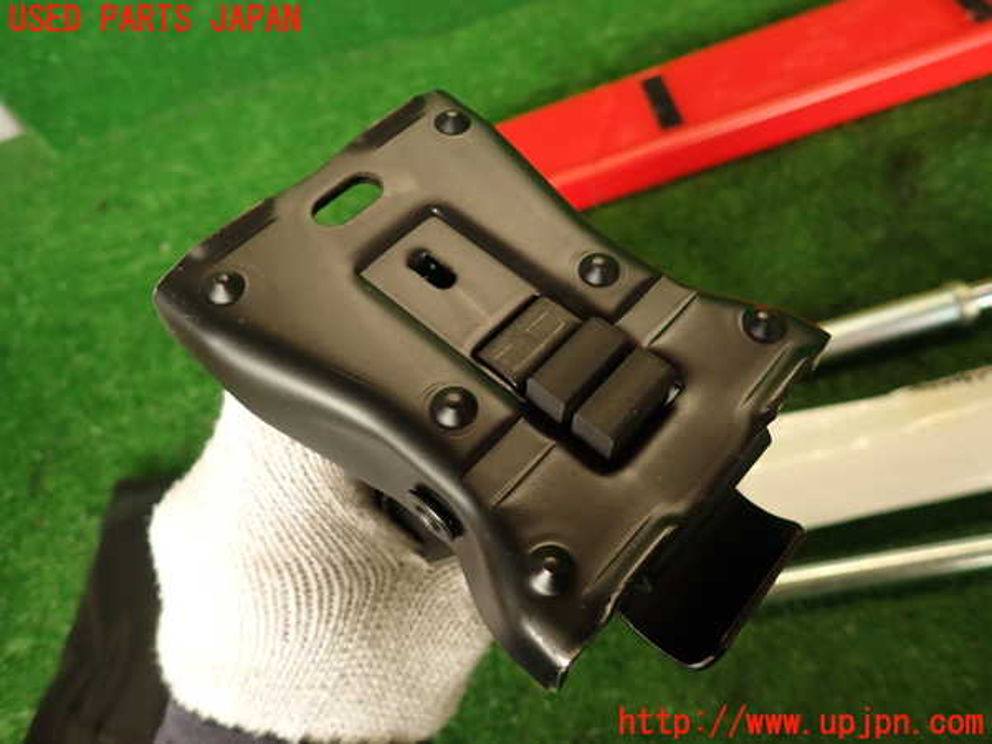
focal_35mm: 25
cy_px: 372
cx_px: 496
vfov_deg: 54.9
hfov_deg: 69.4
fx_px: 716
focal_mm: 4.5
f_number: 2
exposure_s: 1/60
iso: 160
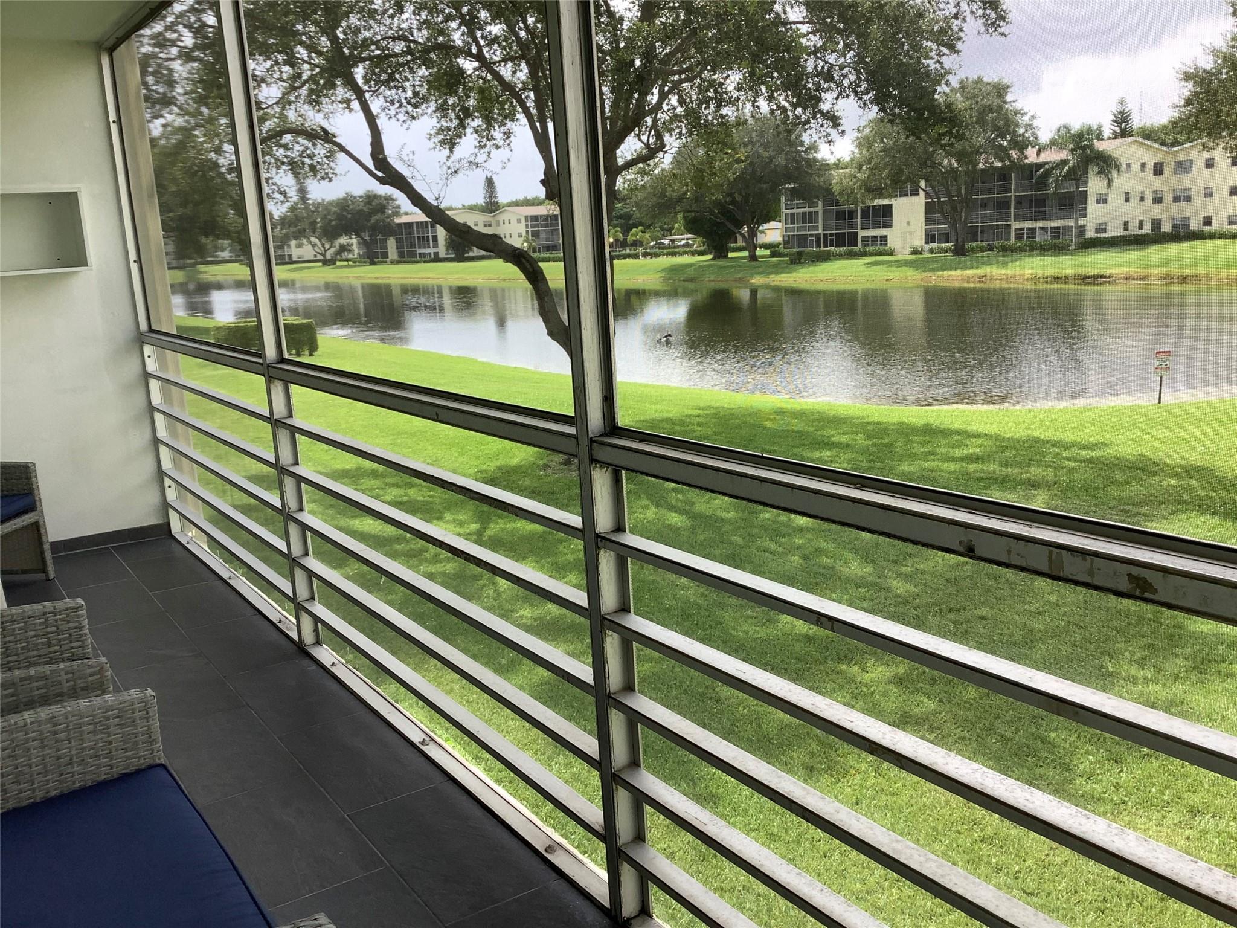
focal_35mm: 31
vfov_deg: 45.4
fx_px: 1108
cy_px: 464
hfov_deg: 58.4
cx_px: 618
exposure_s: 1/344
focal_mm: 3.3
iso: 25
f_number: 2.4
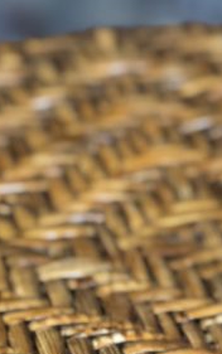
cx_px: 308
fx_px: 1943
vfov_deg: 10.0
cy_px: 574
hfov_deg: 6.5
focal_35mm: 201
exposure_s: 1/25
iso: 125
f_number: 2.4
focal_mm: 6
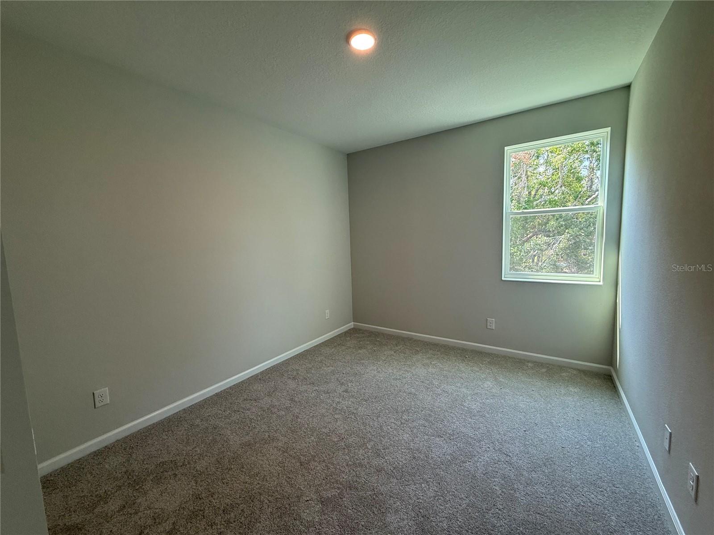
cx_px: 357
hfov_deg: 102.1
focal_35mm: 14
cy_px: 268
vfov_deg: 85.7
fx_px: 289
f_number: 2.2
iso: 200
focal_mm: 2.22
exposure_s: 1/120
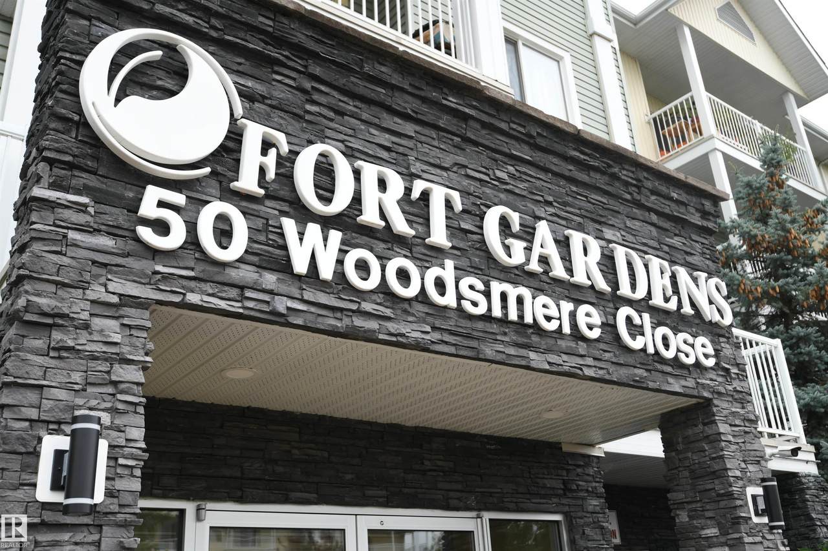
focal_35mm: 35
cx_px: 414
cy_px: 276
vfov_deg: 37.8
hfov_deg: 54.4
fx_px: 805
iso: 110
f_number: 4
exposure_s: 1/60
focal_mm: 35
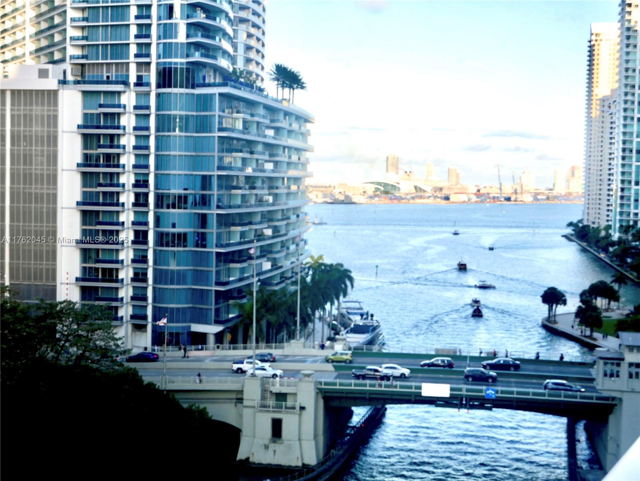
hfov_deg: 32.2
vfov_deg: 24.4
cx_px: 320
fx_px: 1110
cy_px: 240
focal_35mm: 60
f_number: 7.1
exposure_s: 1/160
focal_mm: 30
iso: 200
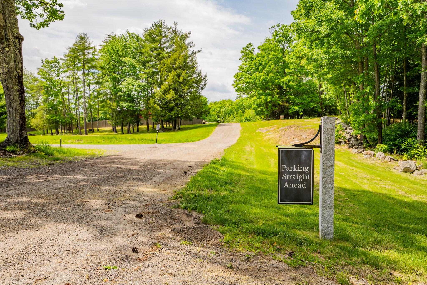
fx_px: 403
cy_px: 142
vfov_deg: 38.9
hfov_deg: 55.8
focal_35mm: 34
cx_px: 214
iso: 50
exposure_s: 1/100
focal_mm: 34
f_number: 9
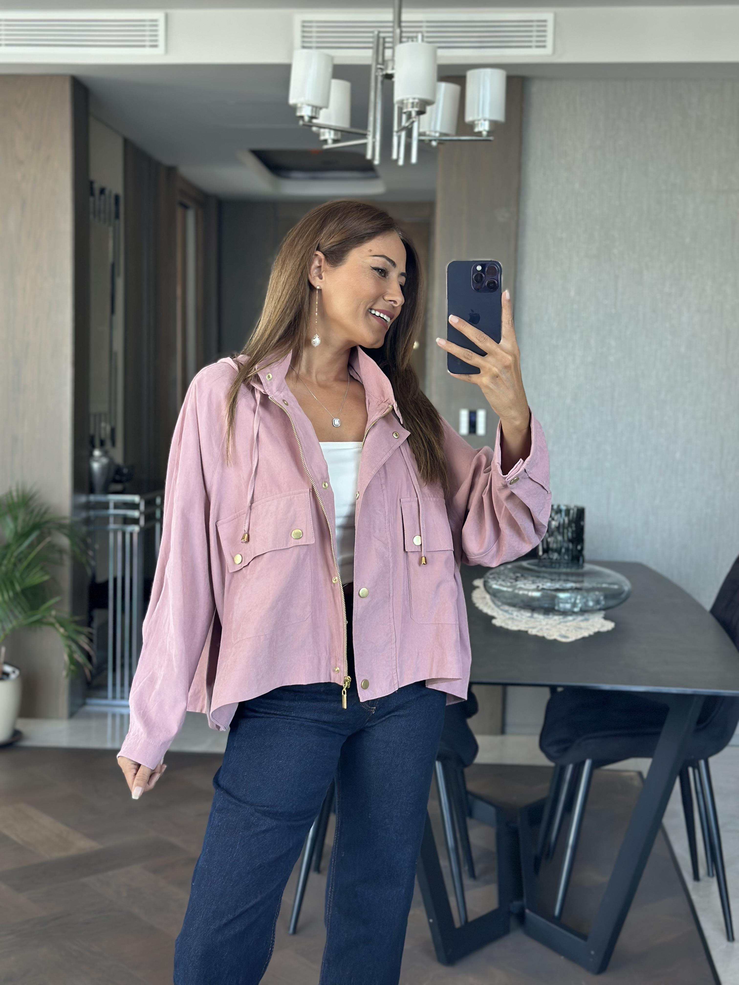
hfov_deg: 30.3
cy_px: 492
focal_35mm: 48
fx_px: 1366
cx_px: 370
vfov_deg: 39.7
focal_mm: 6.86
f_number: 1.78
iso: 125
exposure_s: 1/86
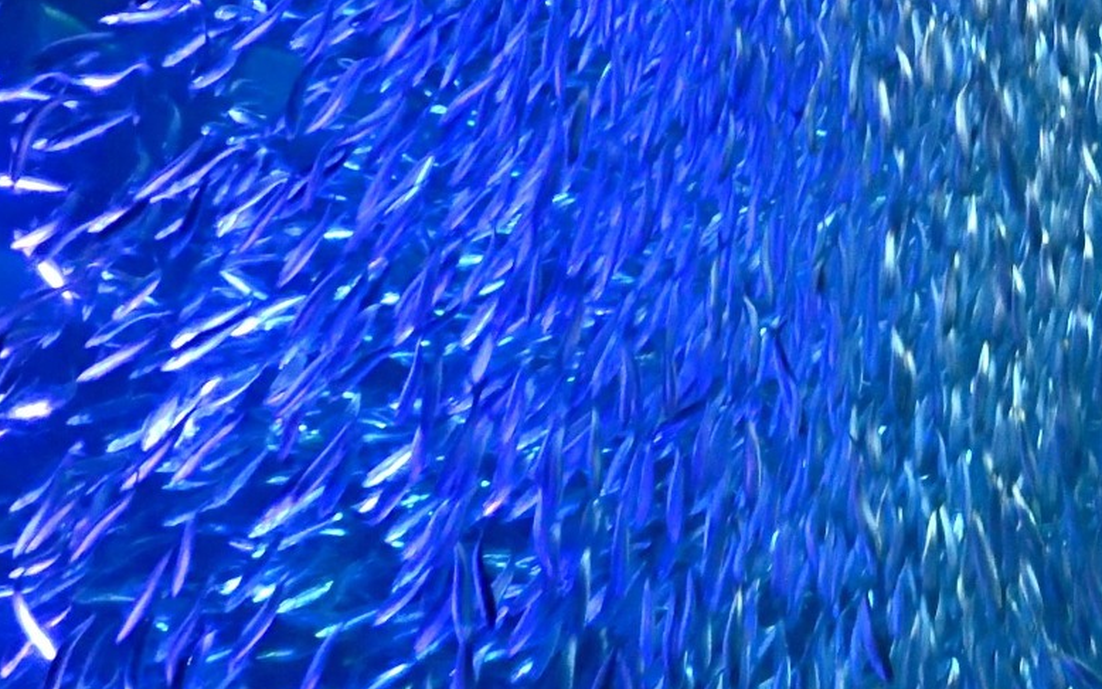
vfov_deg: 21.5
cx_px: 2006
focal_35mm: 59
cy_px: 624
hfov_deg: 21.5
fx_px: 1772
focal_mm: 15
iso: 1600
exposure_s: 1/60
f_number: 4.5
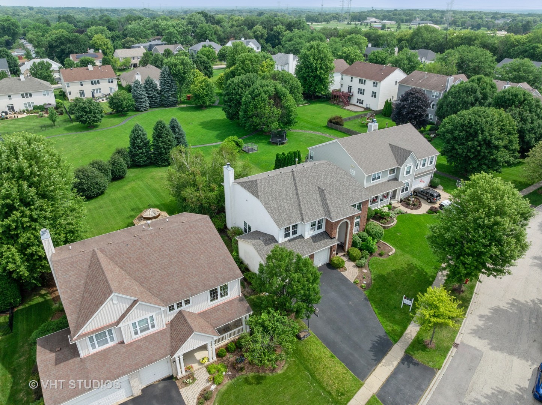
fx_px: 375
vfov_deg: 56.8
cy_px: 202
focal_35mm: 24
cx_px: 271
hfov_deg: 71.6
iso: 100
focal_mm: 12.29
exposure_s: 1/200
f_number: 8
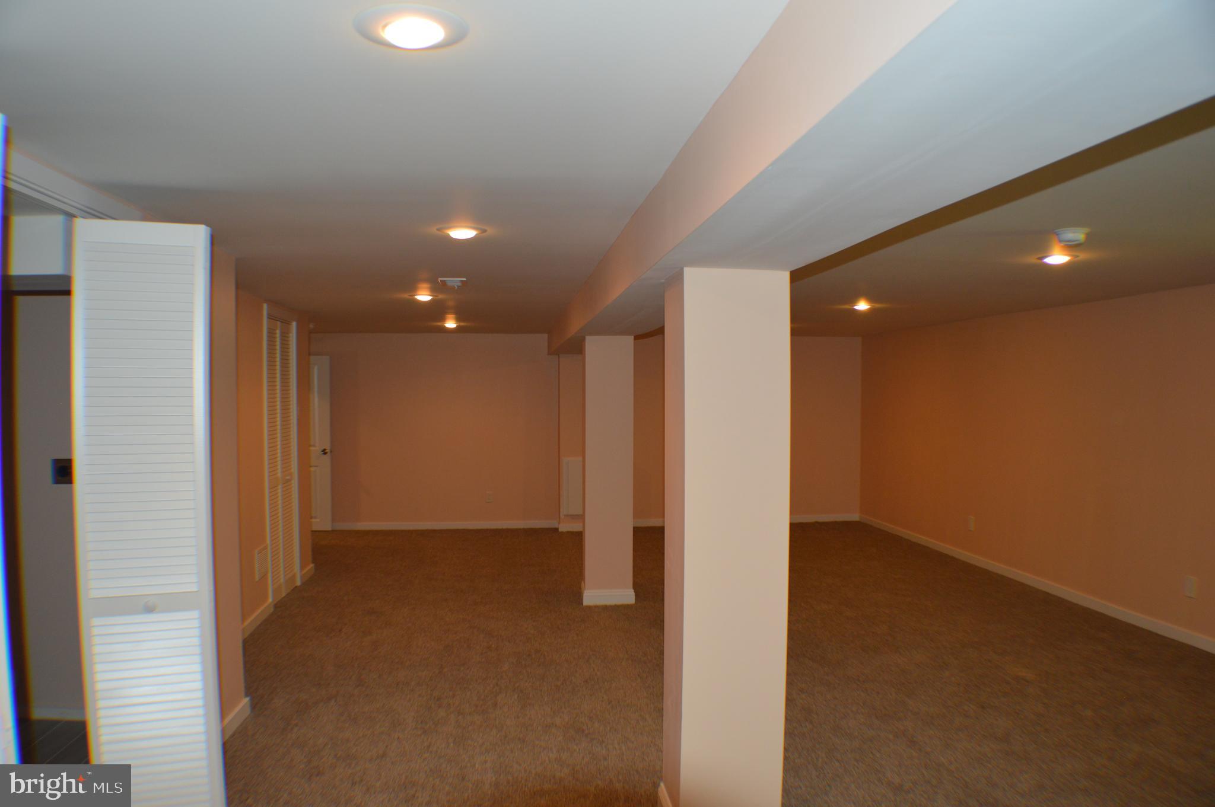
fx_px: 1011
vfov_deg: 43.5
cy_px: 404
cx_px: 608
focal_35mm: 30
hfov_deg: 62.0
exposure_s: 1/60
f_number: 3.5
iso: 450
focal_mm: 20
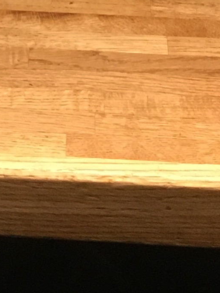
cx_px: 12
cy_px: -536
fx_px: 1449
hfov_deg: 8.6
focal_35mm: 171
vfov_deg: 9.5
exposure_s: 1/33
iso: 160
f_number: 2.2
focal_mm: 4.15
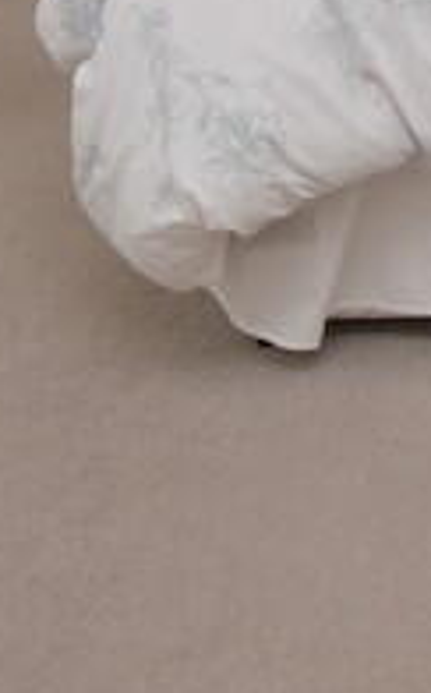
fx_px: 1508
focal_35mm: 80
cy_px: -430
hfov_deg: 14.6
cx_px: 738
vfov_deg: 20.8
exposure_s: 1/200
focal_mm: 10
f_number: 5
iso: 100
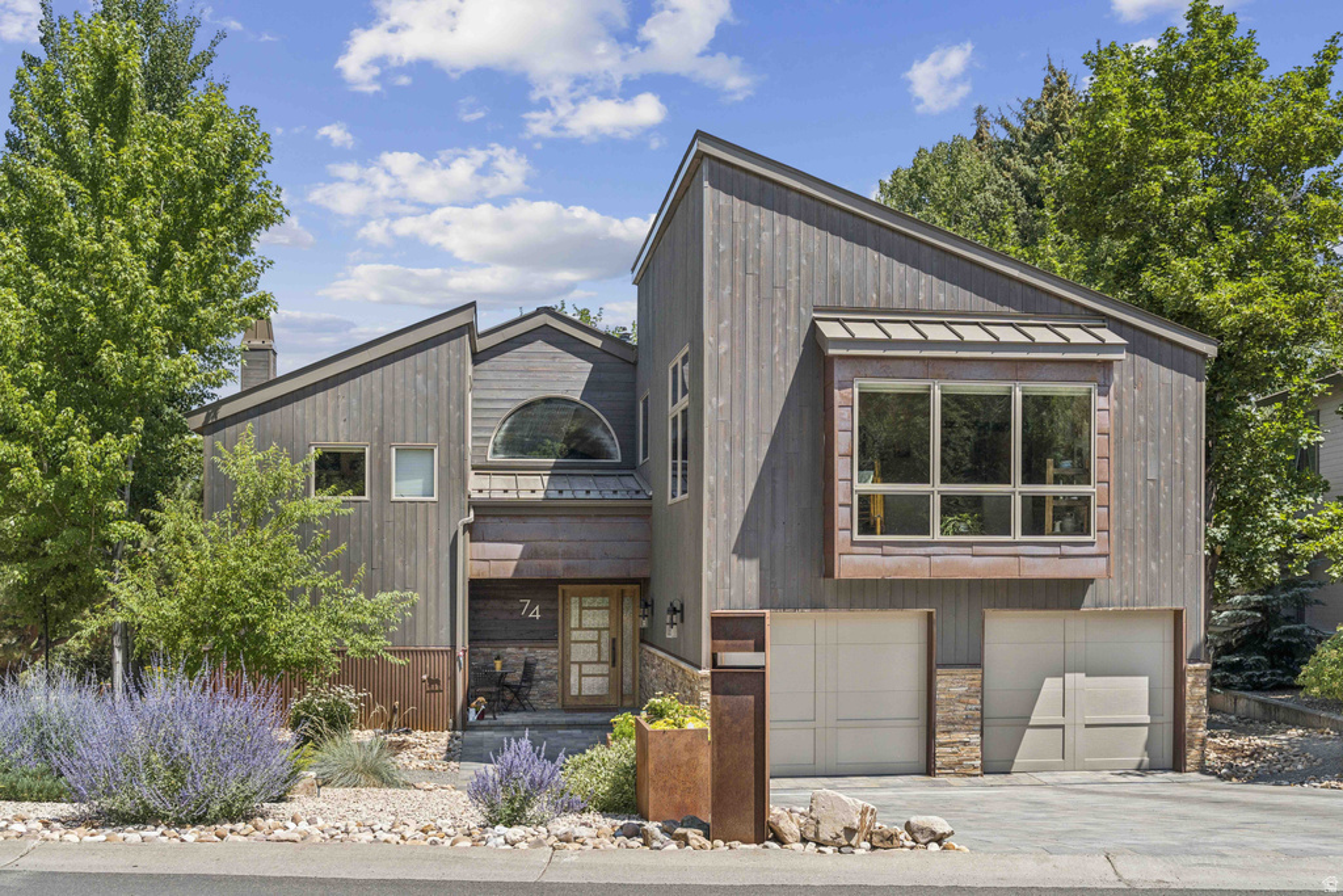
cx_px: 672
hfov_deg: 54.4
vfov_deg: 37.9
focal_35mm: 35
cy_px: 448
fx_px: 1306
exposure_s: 1/2000
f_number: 5
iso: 320
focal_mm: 35
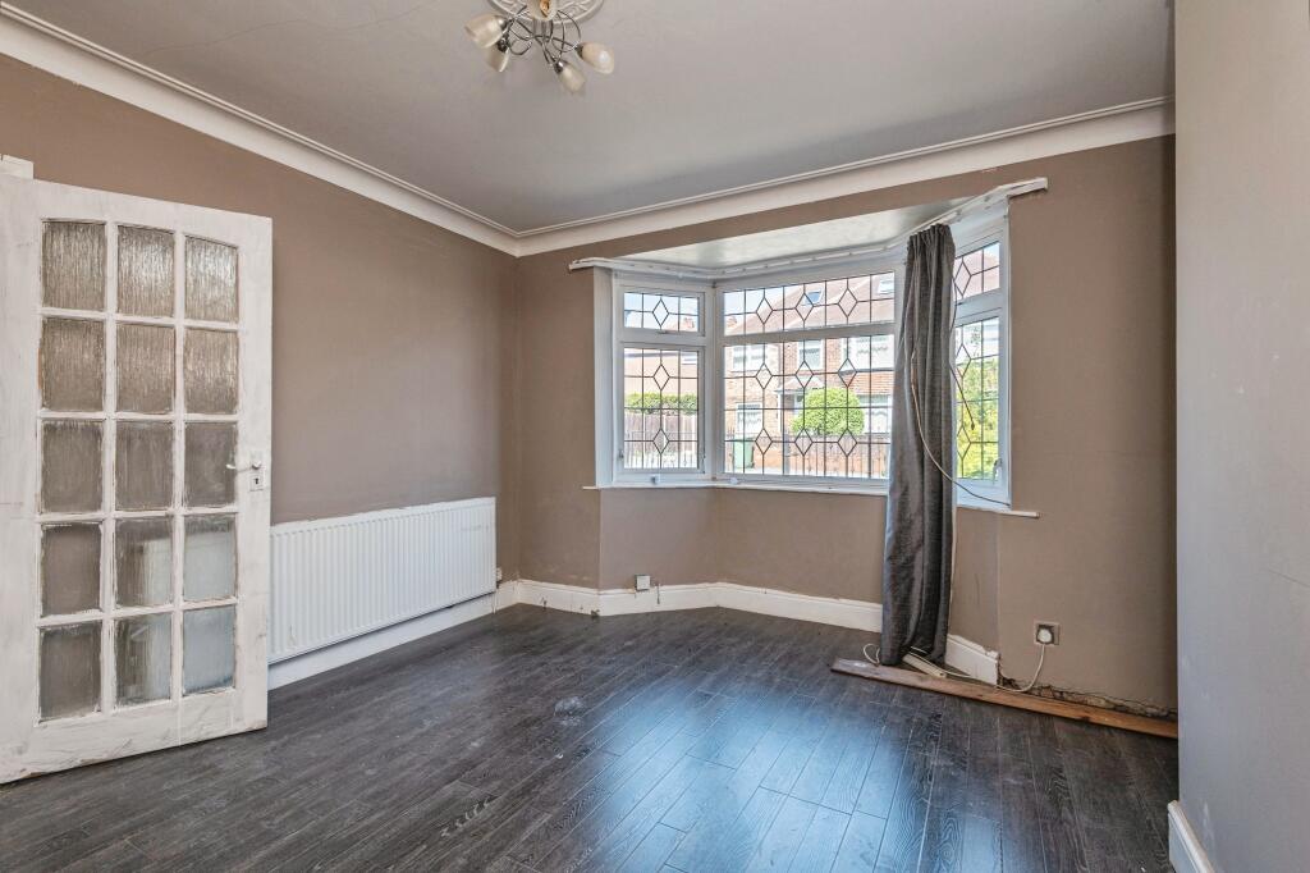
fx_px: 582
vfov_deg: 73.7
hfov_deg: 96.8
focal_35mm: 16
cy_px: 436
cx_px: 655
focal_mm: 16
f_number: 8
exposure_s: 1/80
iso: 320
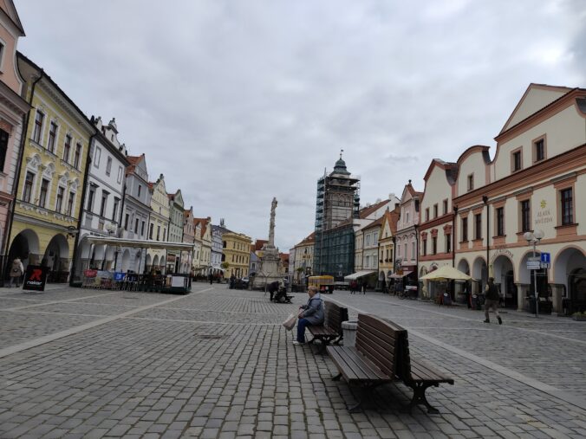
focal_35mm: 23
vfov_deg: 58.9
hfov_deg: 73.9
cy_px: 220
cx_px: 293
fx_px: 389
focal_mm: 6.19
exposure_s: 1/997
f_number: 1.65
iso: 50
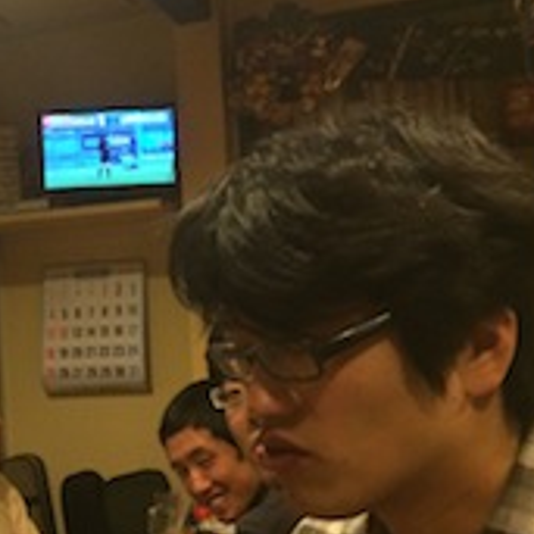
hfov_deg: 26.3
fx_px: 1047
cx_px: -56
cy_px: 315
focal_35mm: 60
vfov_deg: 28.6
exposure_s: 1/30
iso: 250
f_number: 2.2
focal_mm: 4.15
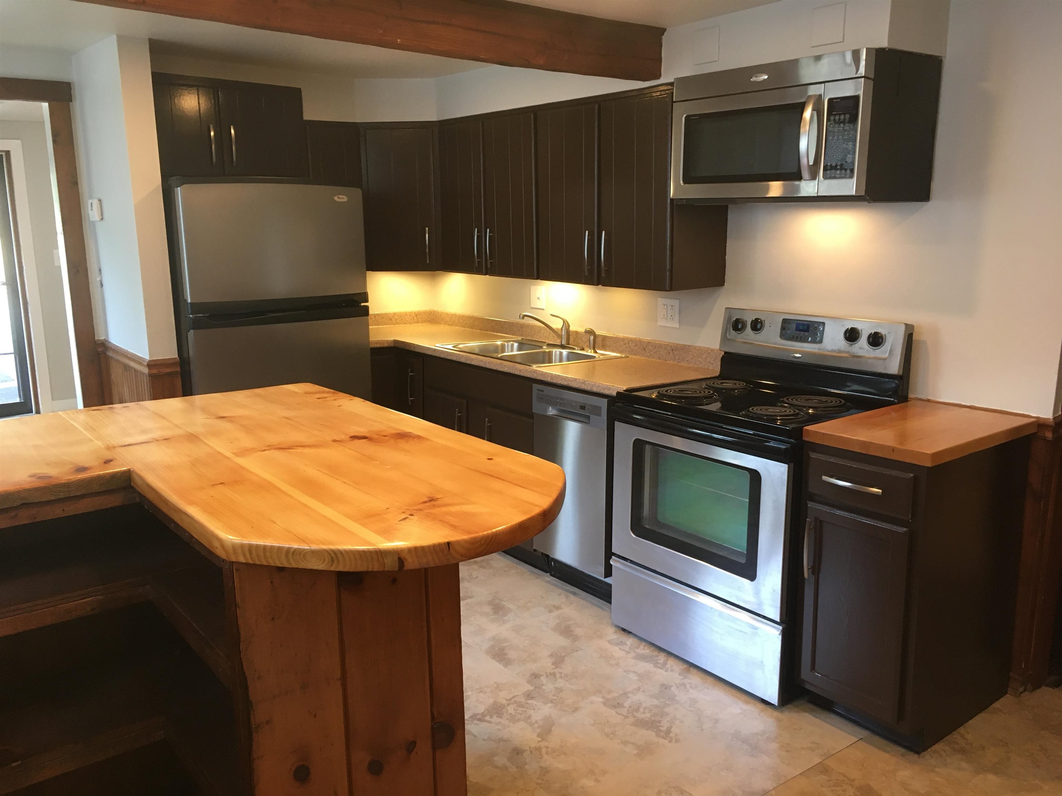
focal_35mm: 29
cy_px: 398
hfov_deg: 61.7
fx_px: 890
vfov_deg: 48.2
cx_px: 531
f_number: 2.2
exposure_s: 1/30
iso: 100
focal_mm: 4.15
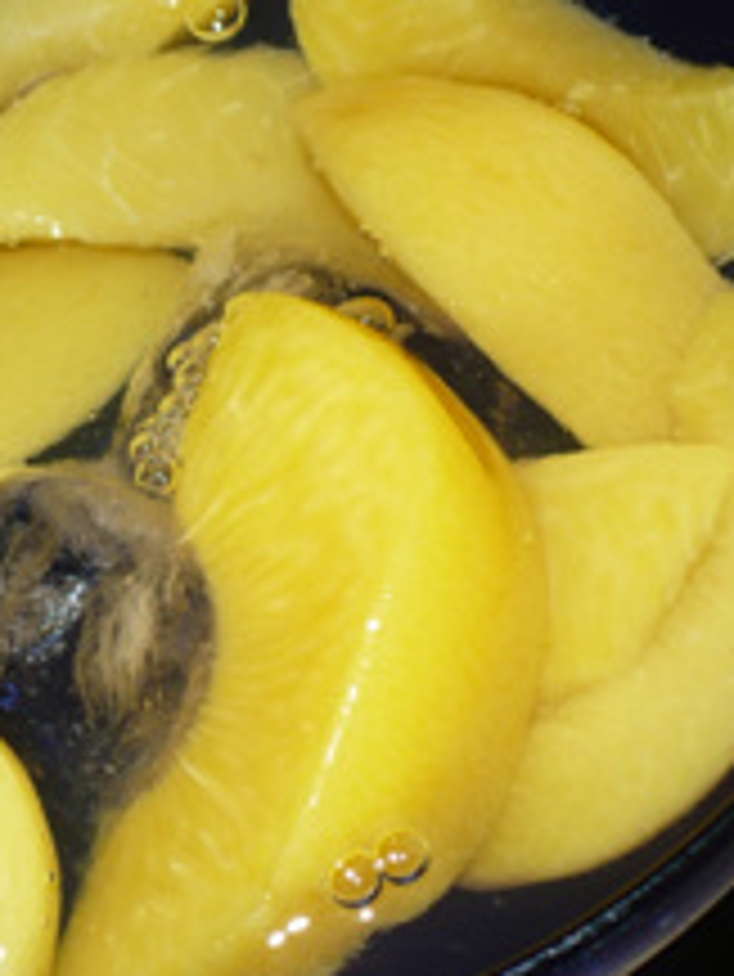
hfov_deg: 16.5
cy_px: 558
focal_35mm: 89
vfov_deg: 22.0
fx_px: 2514
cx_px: 200
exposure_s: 1/30
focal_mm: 6.1
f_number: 2.8
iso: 100
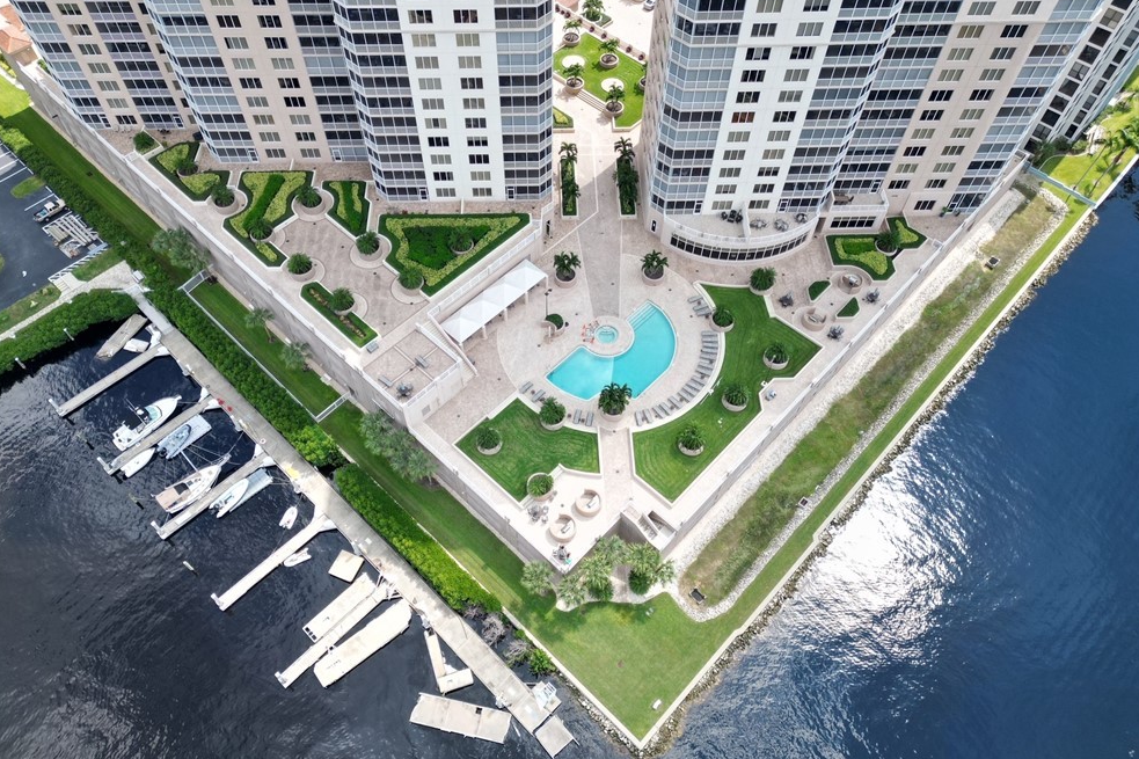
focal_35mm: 26
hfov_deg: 69.4
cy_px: 371
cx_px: 553
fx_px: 822
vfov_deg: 49.5
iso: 130
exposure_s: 1/1250
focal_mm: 6.72
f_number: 1.7
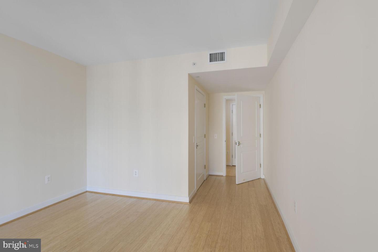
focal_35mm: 16
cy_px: 126
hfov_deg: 96.7
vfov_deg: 73.7
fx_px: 168
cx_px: 189
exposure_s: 1/20
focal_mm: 16
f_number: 8
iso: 200
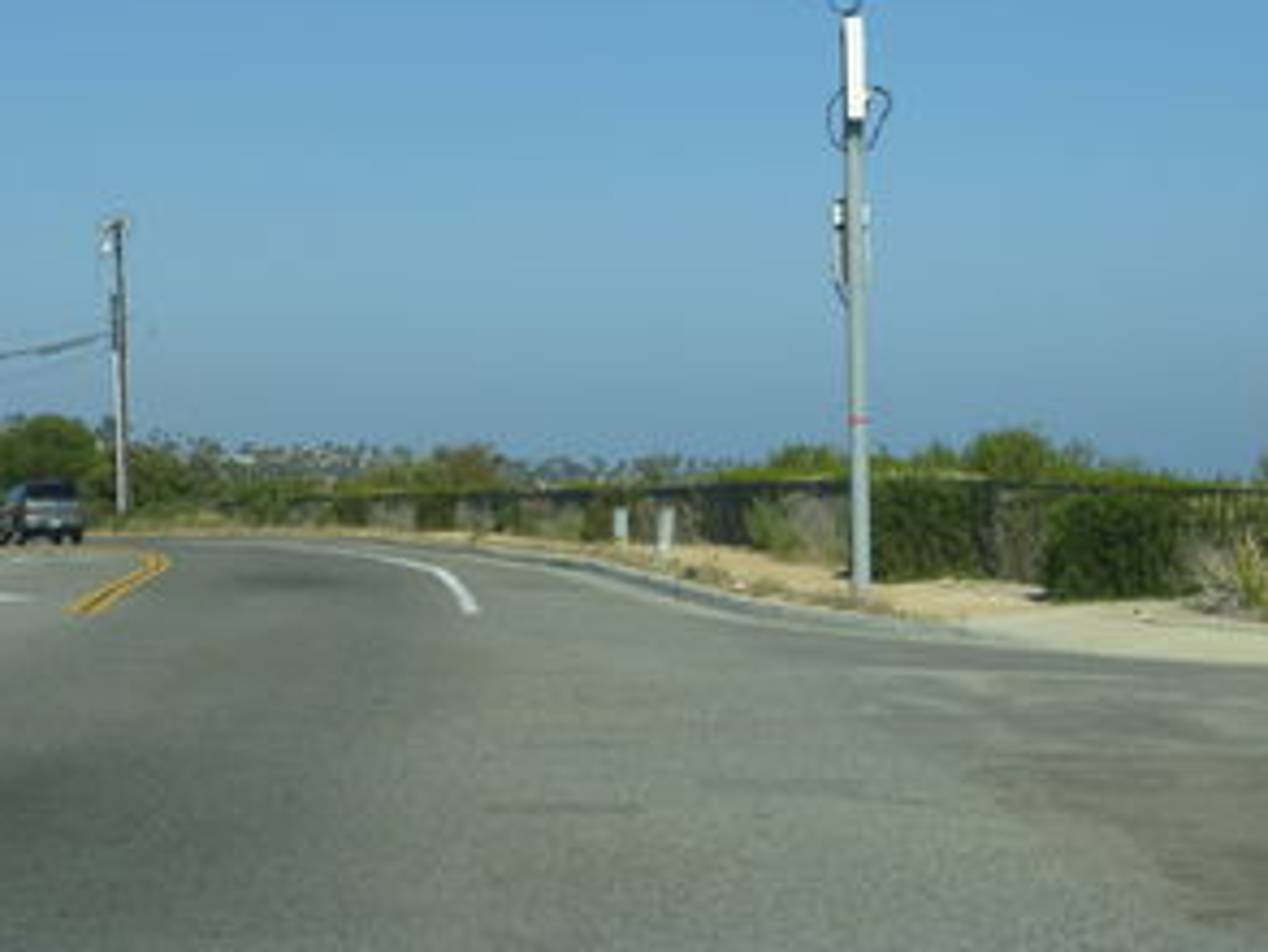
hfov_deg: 21.7
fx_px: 3298
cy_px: 355
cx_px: 857
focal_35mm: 90
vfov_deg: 16.4
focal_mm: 11.7
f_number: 4.9
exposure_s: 1/640
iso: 100
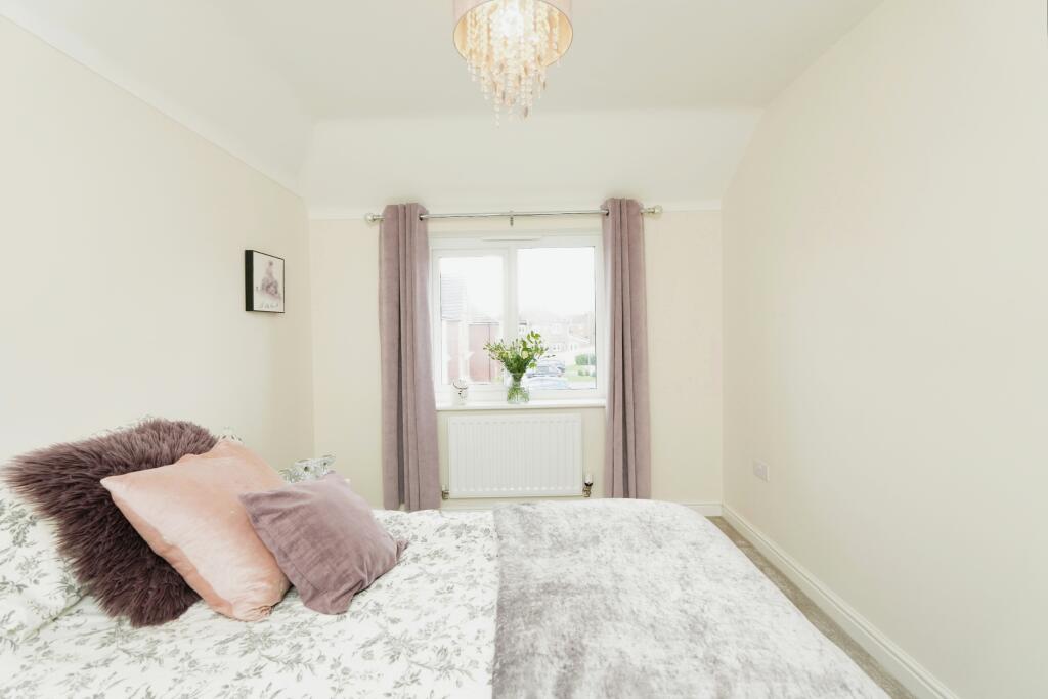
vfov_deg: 74.6
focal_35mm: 16
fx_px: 459
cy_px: 350
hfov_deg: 97.6
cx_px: 524
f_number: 4
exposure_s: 1/60
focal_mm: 10.5
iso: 320
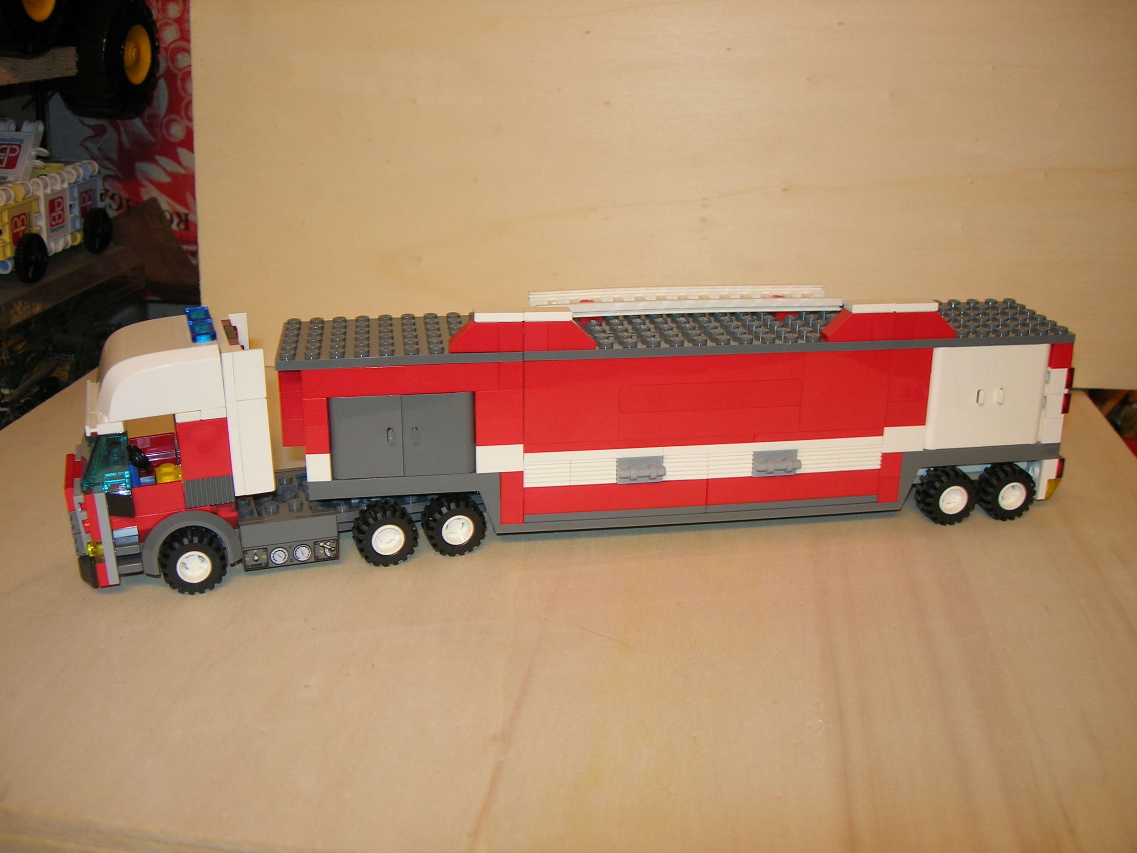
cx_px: 568
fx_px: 1248
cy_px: 426
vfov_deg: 37.7
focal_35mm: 38
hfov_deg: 49.0
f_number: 2.8
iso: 64
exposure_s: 1/30
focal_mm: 7.8
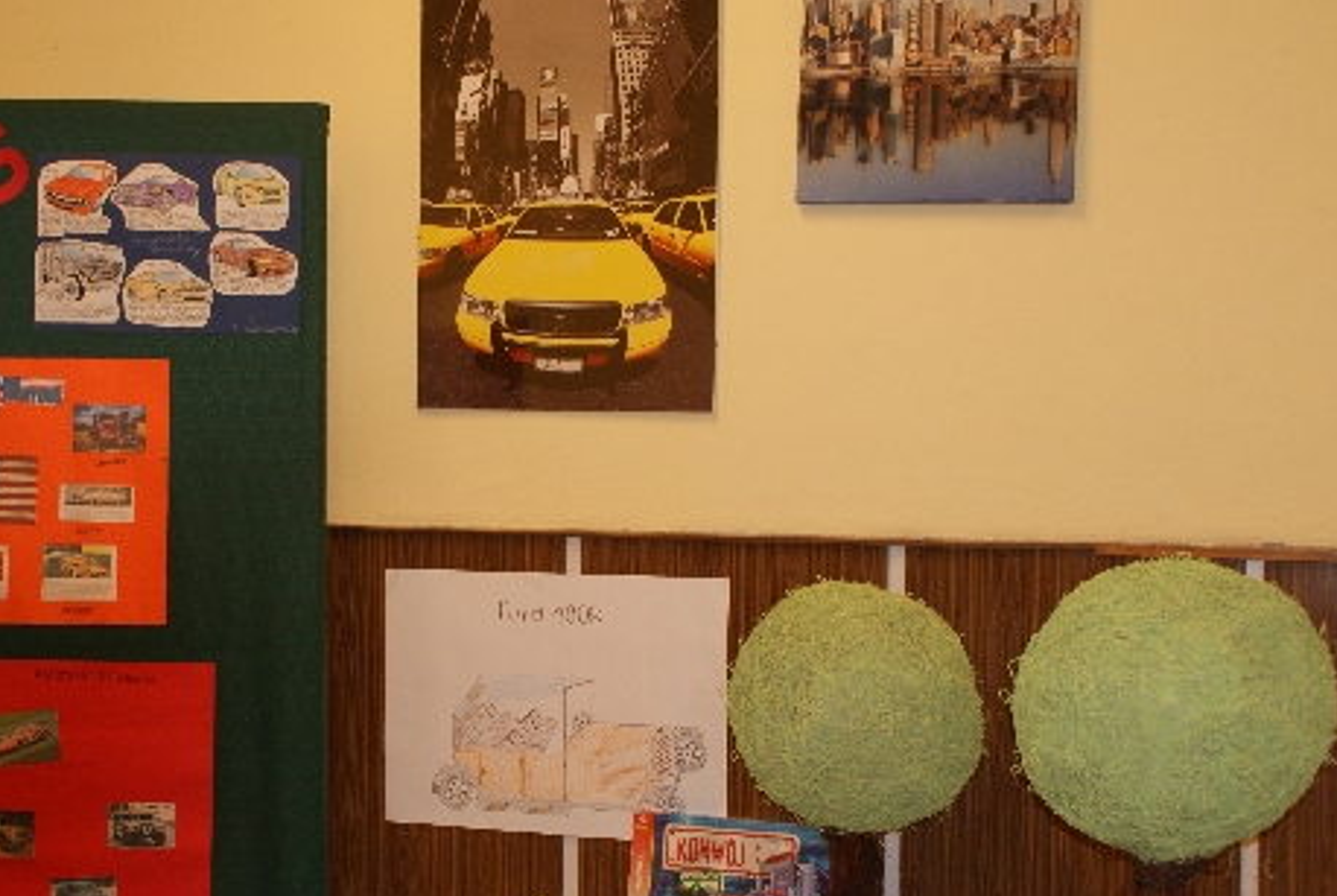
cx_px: 537
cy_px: 467
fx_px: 2046
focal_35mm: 55
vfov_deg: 24.7
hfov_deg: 36.1
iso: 400
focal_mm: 28
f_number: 5.6
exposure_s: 1/60
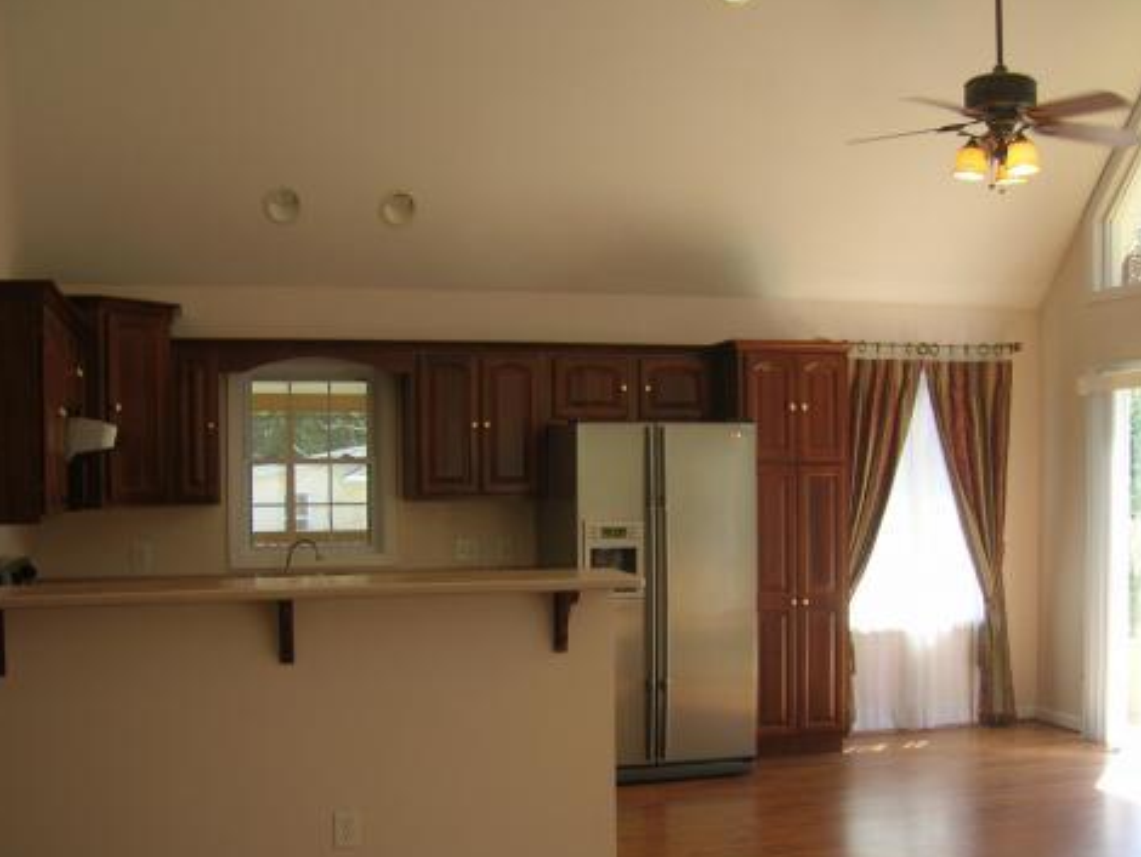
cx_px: 651
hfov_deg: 44.7
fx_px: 1385
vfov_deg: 34.3
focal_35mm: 42
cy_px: 520
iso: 50
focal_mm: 5.7
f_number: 2.9
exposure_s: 1/33.6
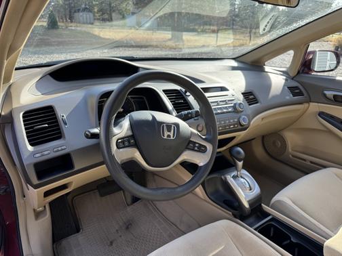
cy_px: 128
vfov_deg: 56.8
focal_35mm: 24
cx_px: 171
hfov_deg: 71.6
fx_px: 237
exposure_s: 1/428
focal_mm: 6.76
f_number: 1.78
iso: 80
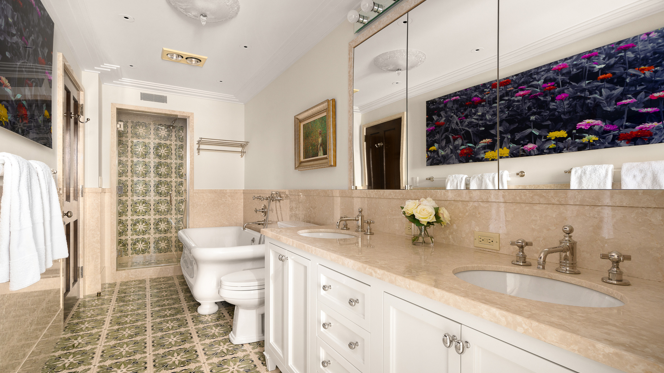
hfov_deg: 95.9
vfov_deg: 63.9
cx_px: 330
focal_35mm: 17
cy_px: 189
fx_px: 299
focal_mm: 16
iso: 500
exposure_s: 1
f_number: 11
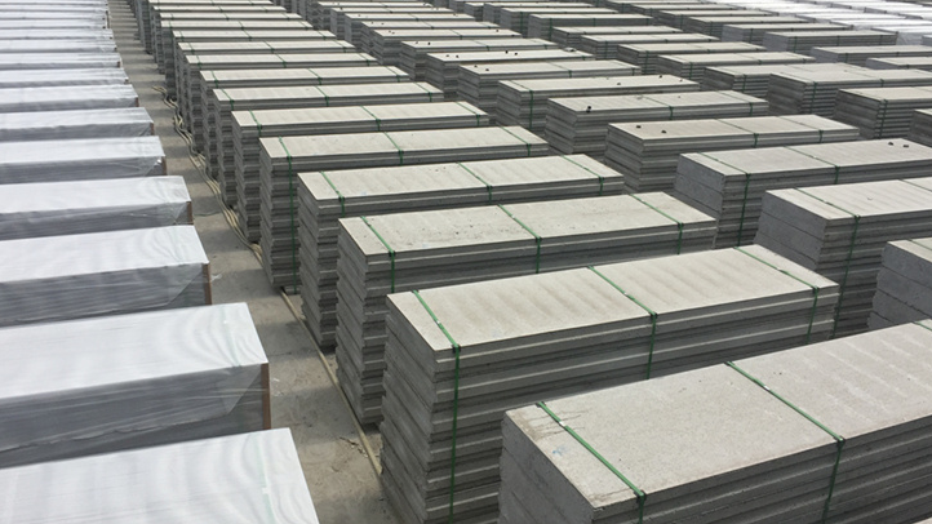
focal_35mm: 35
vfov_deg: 33.7
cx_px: 453
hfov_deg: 56.6
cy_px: 252
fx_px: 865
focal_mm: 4.15
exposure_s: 1/2825
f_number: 2.2
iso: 32
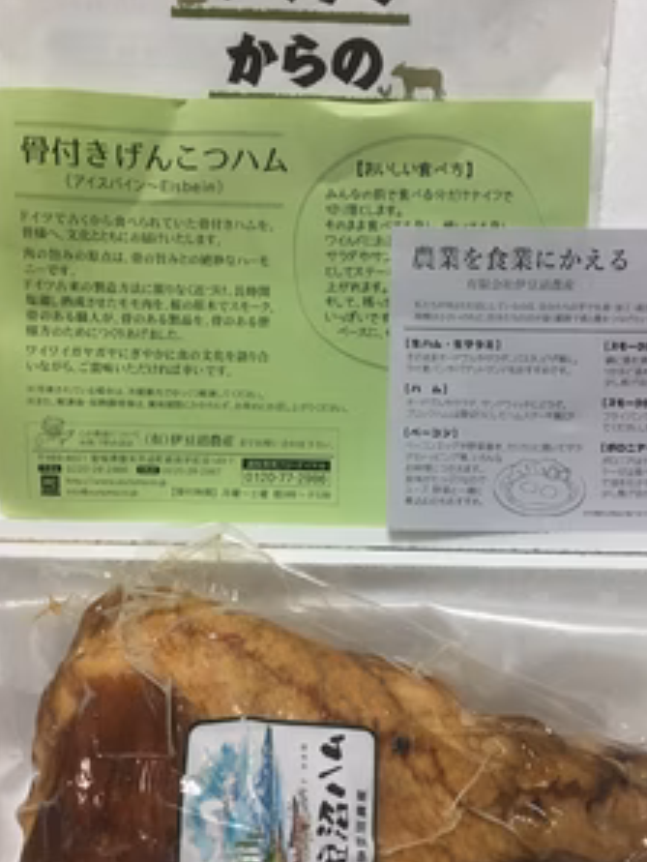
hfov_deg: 36.6
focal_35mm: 39
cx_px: 403
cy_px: 499
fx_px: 971
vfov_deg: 47.7
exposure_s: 1/30
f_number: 2.2
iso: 100
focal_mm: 4.15
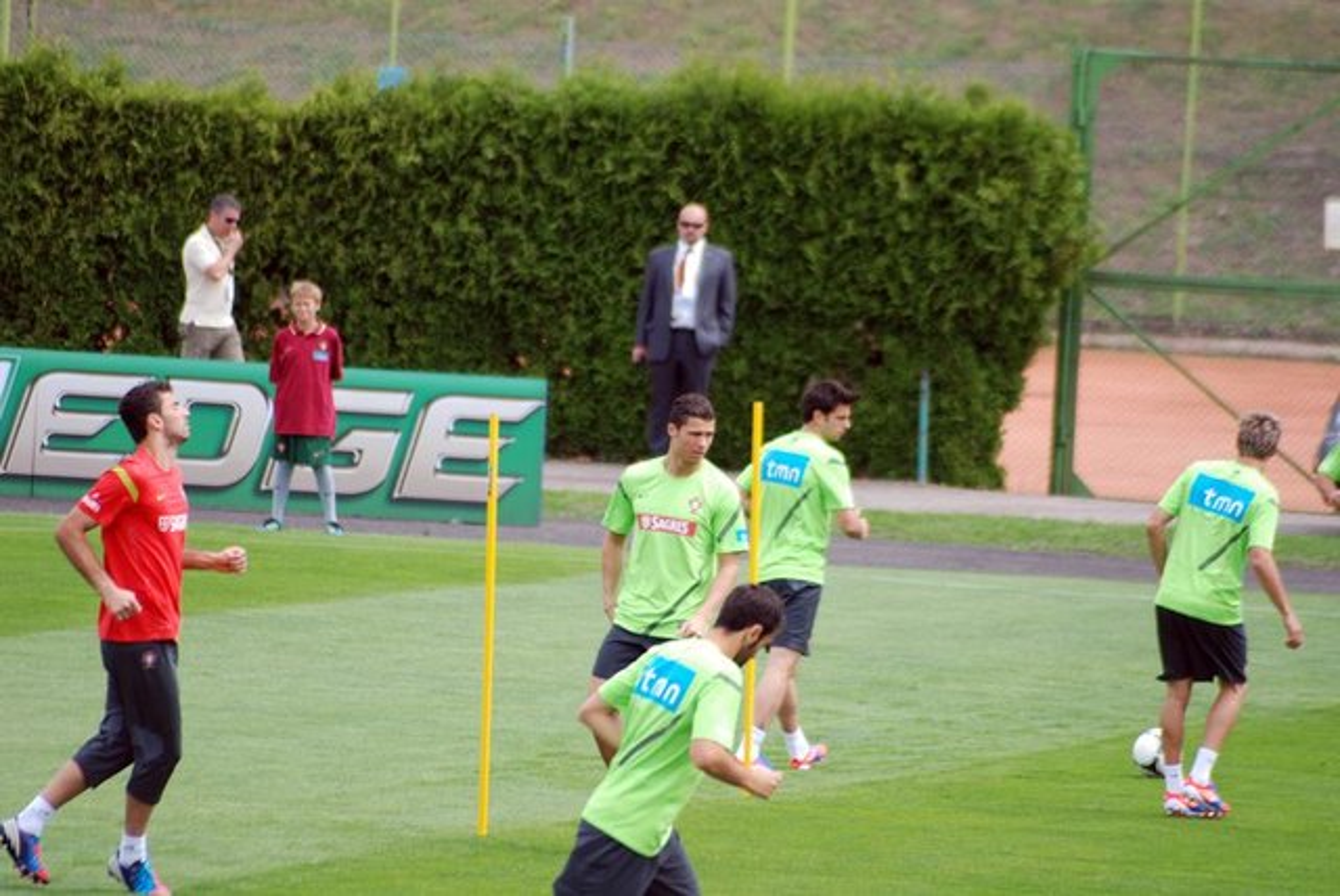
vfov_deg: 3.4
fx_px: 15088
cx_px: 670
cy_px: 448
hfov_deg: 5.1
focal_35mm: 405
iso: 280
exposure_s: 1/500
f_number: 5.6
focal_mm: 270
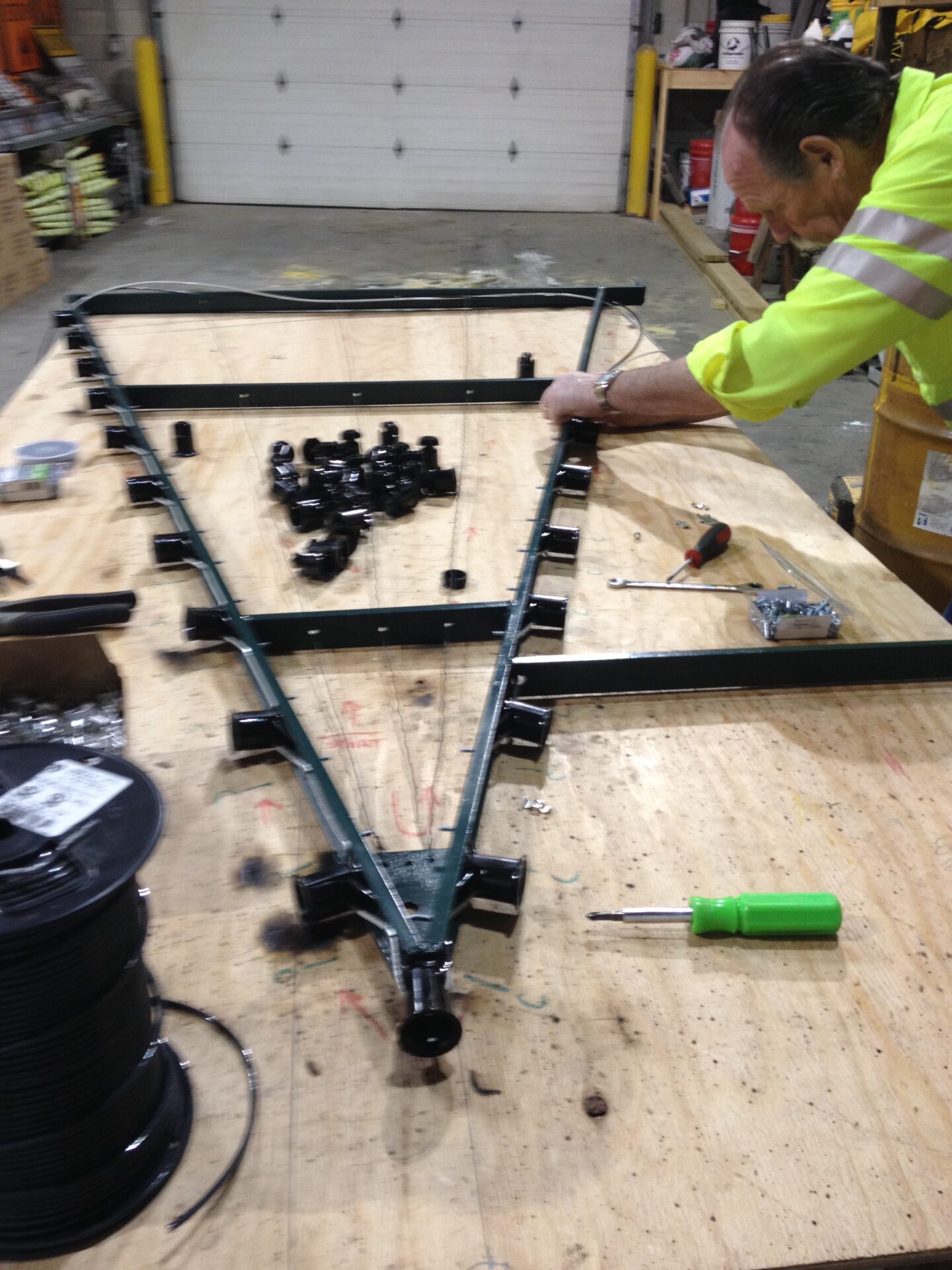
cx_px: 476
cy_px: 635
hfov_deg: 40.7
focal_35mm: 35
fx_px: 1283
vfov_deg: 52.6
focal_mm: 4.28
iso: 100
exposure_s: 1/20
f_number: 2.4
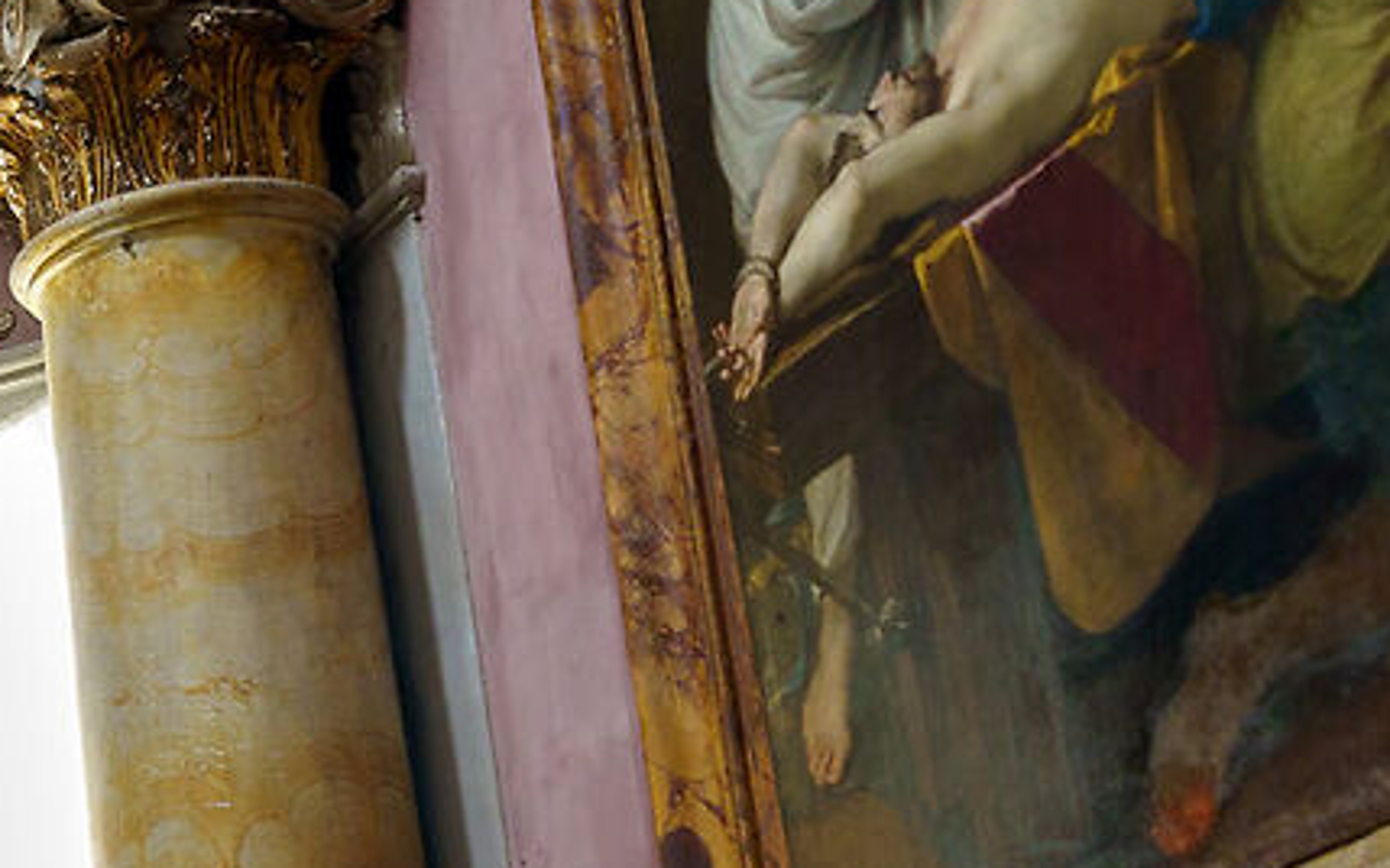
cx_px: -1708
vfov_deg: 11.3
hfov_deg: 14.1
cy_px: 1043
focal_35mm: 114
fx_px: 4318
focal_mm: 20
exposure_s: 1/30
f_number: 2
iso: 500
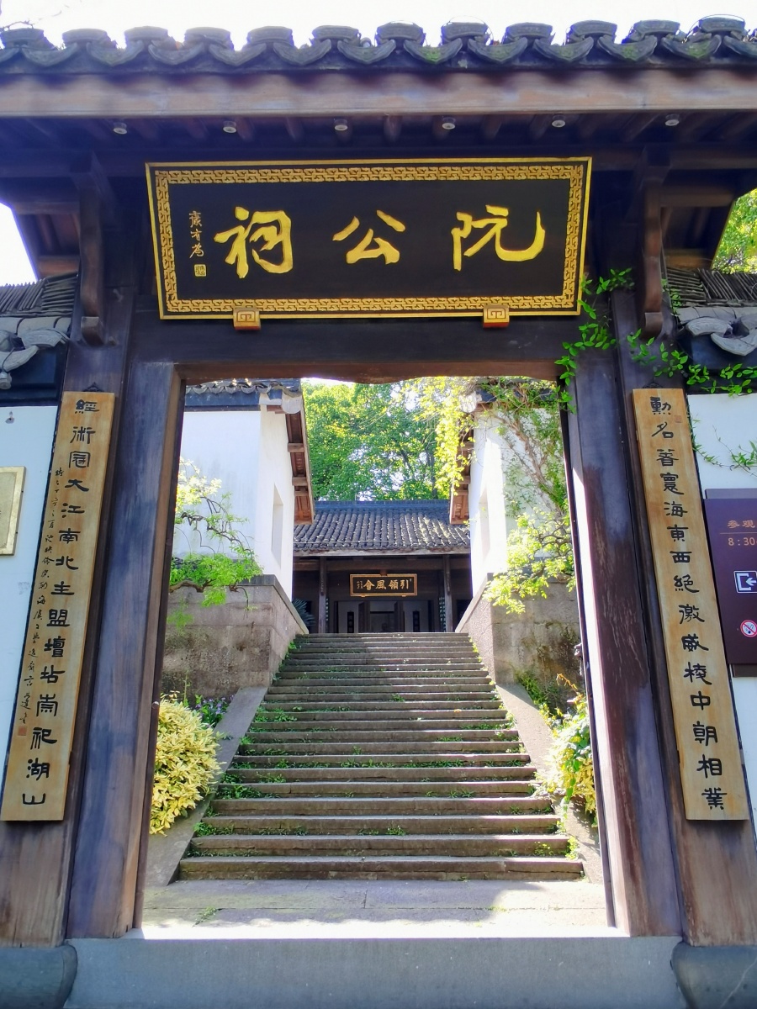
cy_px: 504
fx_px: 729
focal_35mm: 25
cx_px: 378
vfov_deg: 69.4
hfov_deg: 54.9
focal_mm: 2.2
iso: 50
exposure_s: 1/158
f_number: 2.2
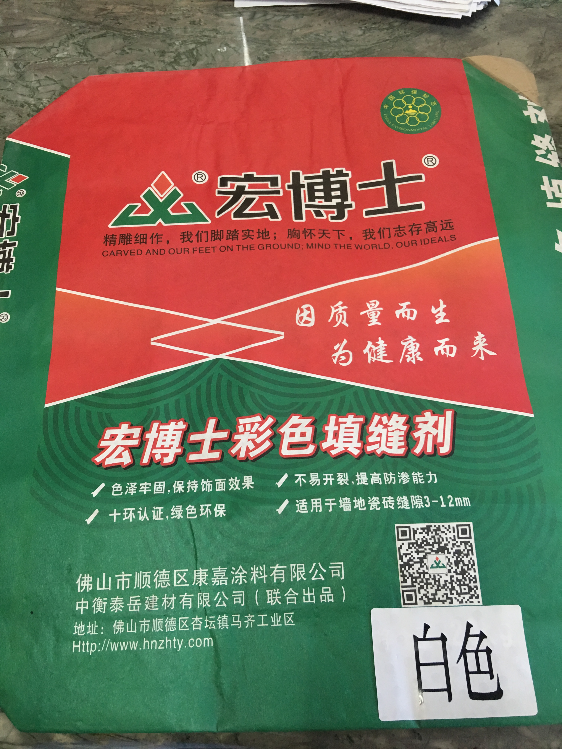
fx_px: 628
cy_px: 374
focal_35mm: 29
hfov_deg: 48.2
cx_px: 281
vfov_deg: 61.7
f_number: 2.2
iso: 64
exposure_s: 1/17
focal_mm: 4.15
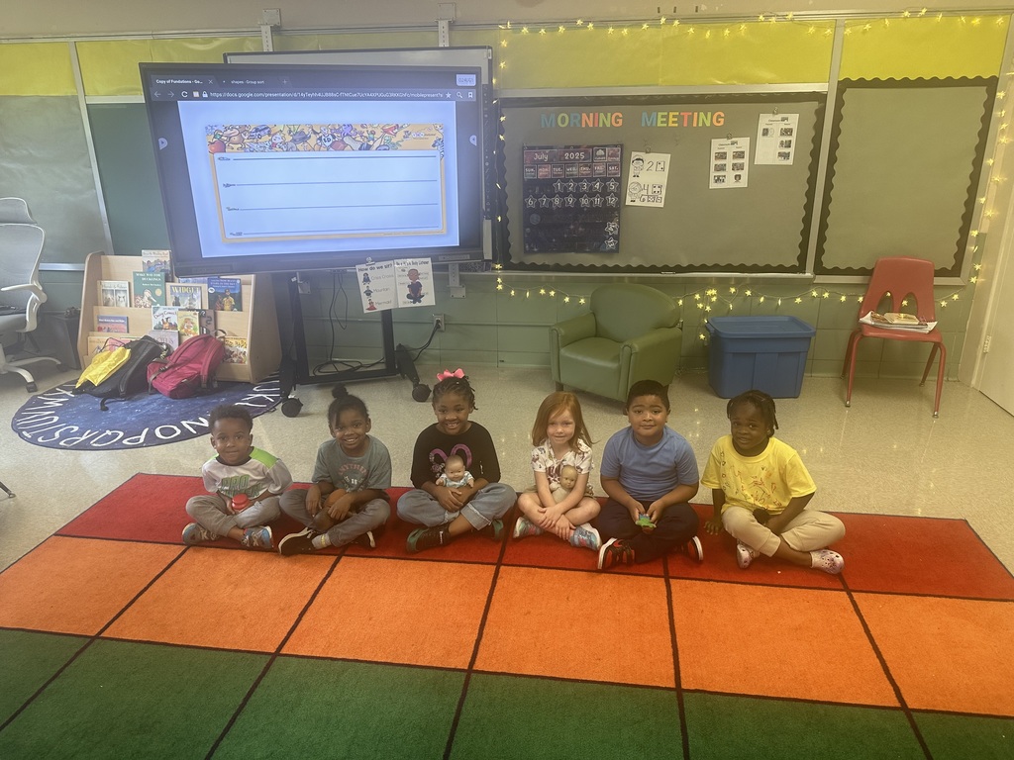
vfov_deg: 56.8
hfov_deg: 71.6
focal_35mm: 24
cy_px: 380
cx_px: 507
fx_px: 703
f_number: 1.78
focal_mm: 6.86
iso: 160
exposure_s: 1/120
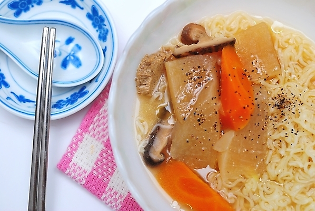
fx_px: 460
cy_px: 106
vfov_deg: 25.8
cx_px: 158
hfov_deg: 37.8
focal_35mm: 52
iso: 100
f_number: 3.5
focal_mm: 35
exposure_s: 1/60
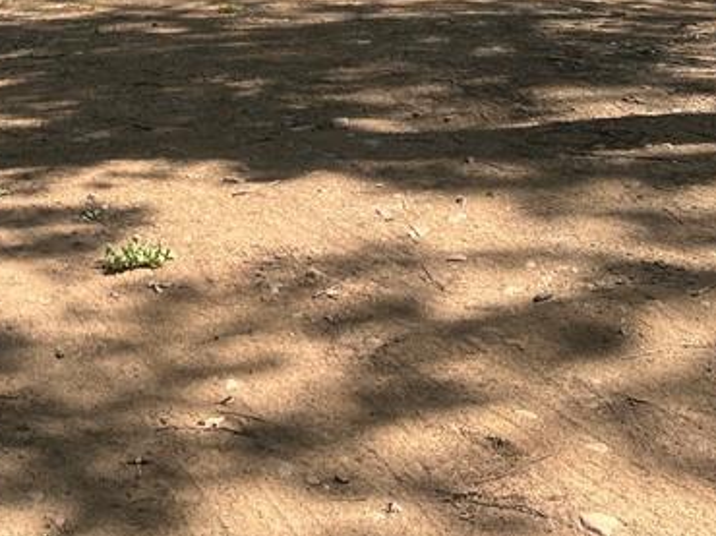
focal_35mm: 72
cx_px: 126
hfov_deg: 26.5
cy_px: -194
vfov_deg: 18.7
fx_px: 1488
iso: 50
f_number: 1.5
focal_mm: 5.7
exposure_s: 1/1698
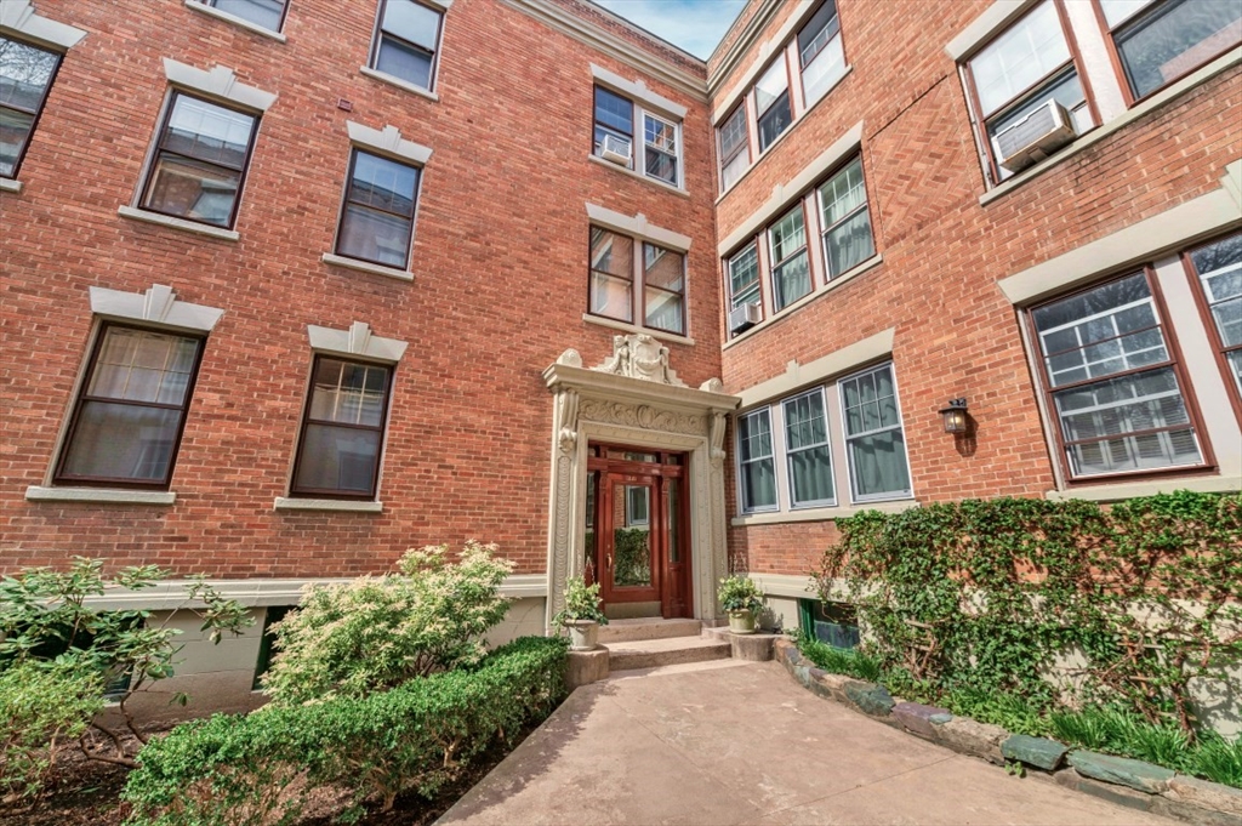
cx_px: 621
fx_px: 483
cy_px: 413
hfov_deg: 104.3
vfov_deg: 81.1
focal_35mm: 14
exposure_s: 1/320
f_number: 5.6
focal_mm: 14
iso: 100
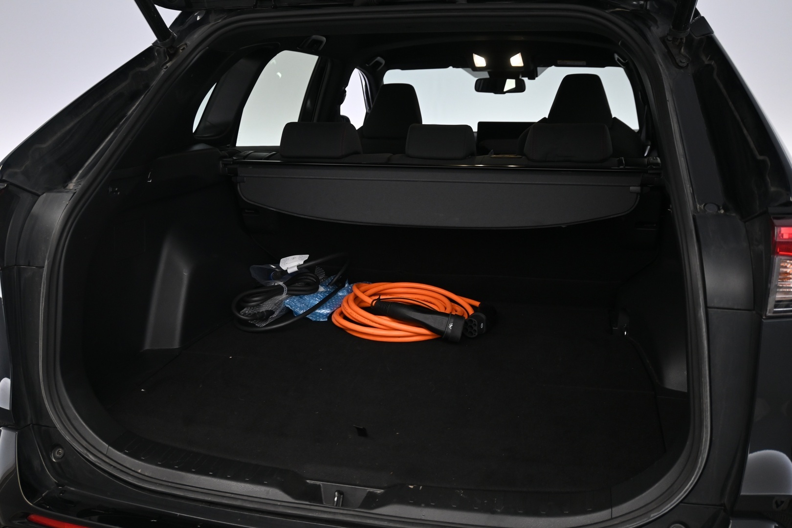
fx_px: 726
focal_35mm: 33
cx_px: 396
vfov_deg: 40.0
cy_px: 264
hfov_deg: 57.2
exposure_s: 1/40
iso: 720
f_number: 4
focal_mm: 22
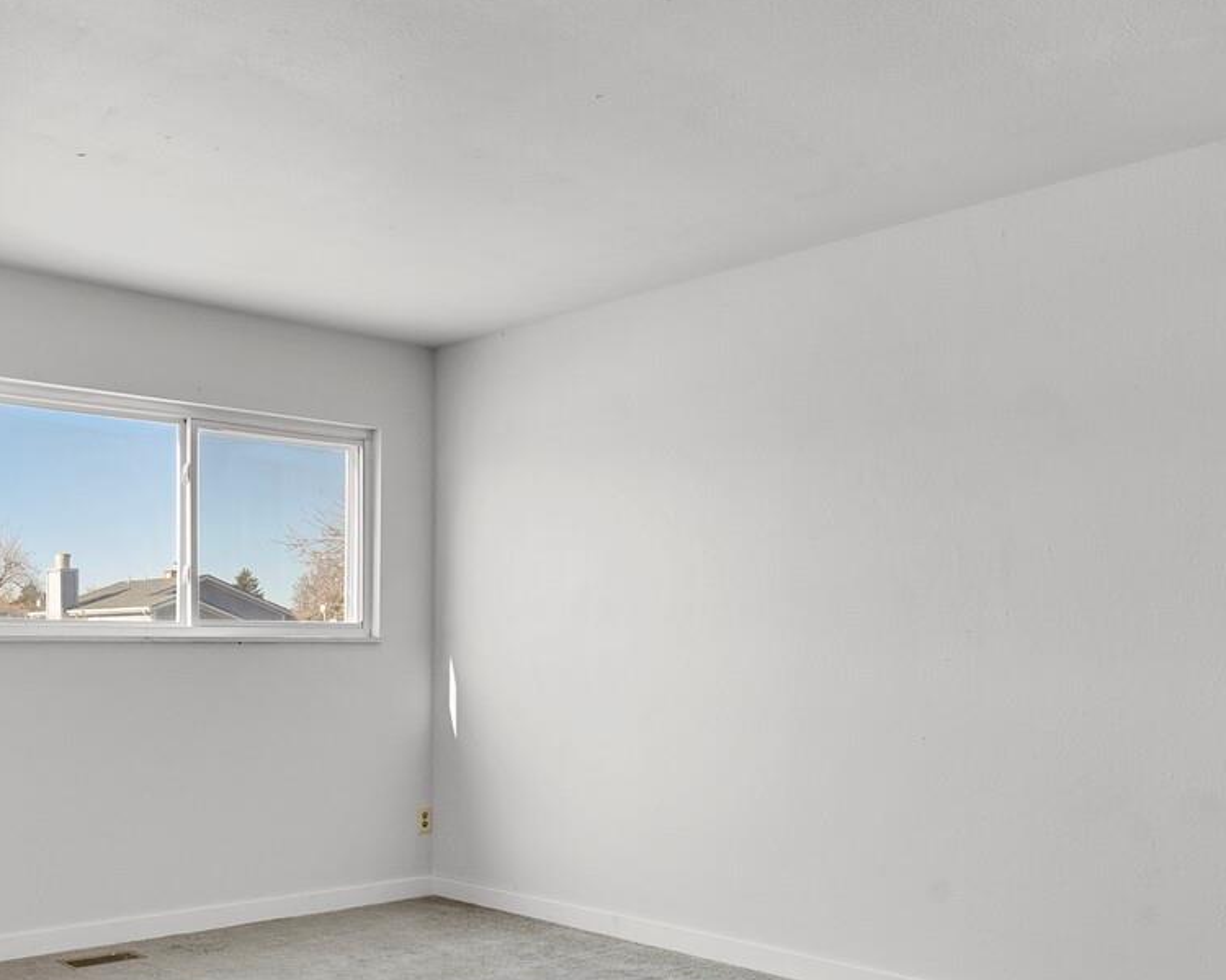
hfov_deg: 50.7
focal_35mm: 34
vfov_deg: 42.7
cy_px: 663
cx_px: 310
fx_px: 1234
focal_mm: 17
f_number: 8
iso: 900
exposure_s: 1/20
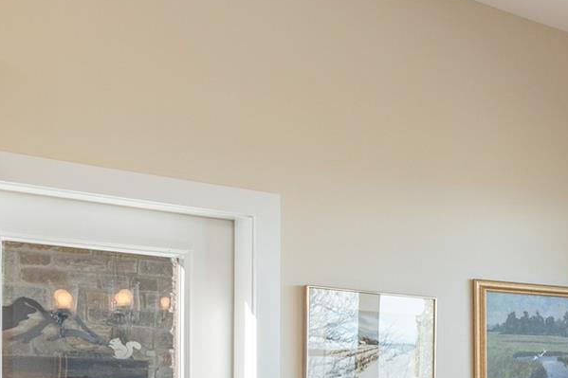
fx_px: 1025
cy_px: 398
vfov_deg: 20.1
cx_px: 832
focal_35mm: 65
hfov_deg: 24.6
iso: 320
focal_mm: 19
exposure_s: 1/60
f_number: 7.1
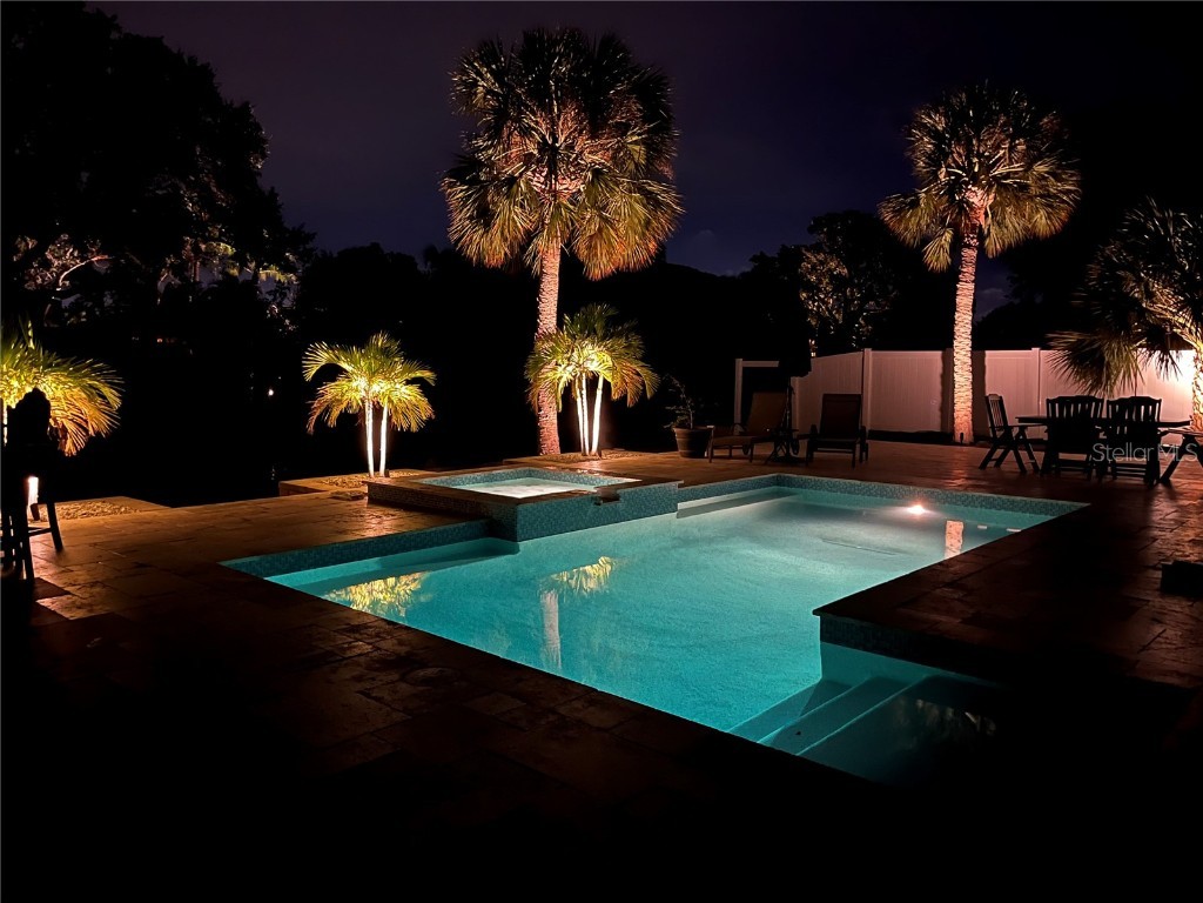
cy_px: 452
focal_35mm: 26
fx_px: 904
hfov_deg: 67.3
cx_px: 602
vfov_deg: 53.1
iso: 800
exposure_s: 1/5
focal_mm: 5.1
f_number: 1.6
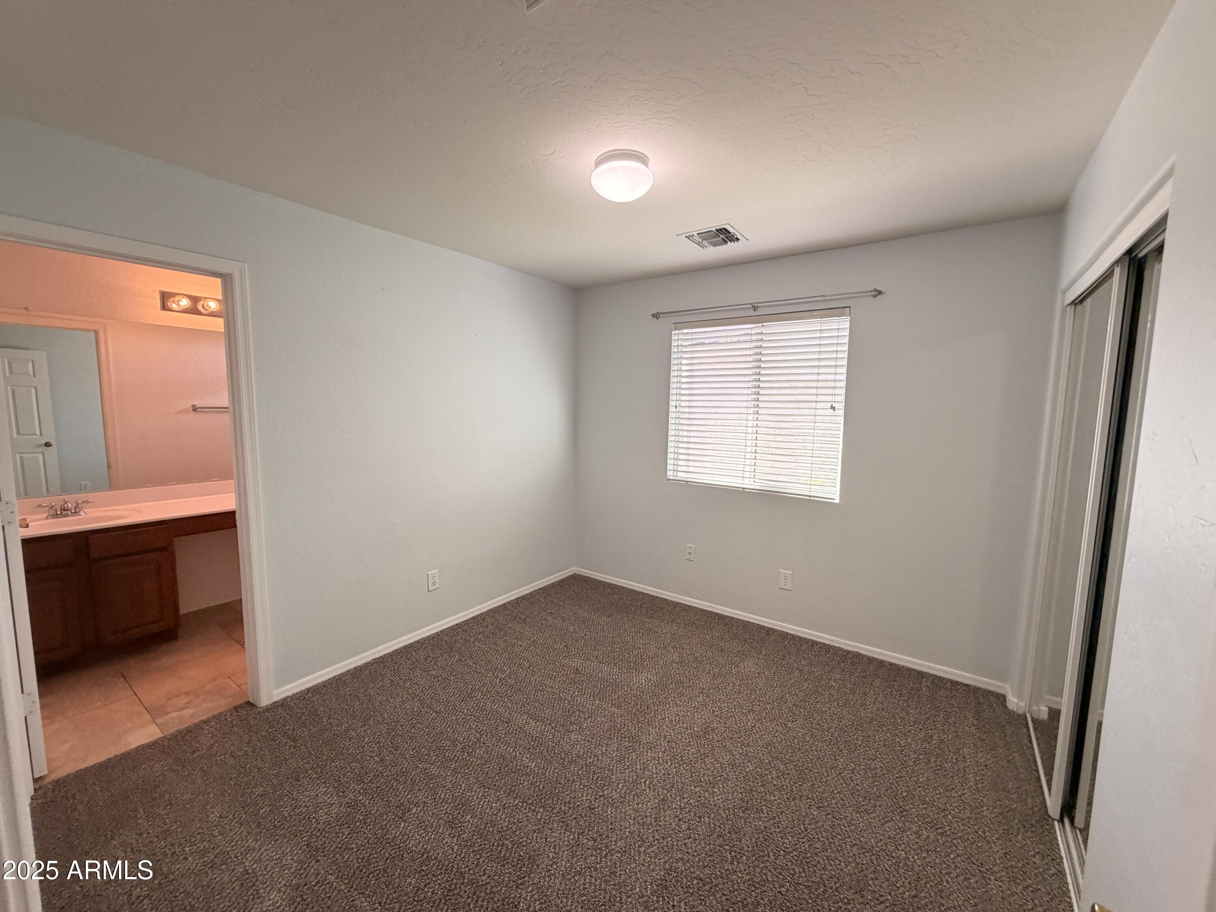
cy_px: 456
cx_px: 608
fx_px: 492
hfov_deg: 102.1
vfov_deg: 85.7
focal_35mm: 14
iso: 200
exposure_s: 1/60
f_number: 2.2
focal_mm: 2.22
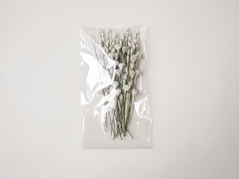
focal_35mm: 40
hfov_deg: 46.8
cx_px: 120
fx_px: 276
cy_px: 90
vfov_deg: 36.0
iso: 800
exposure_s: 1/125
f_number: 5
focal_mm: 20
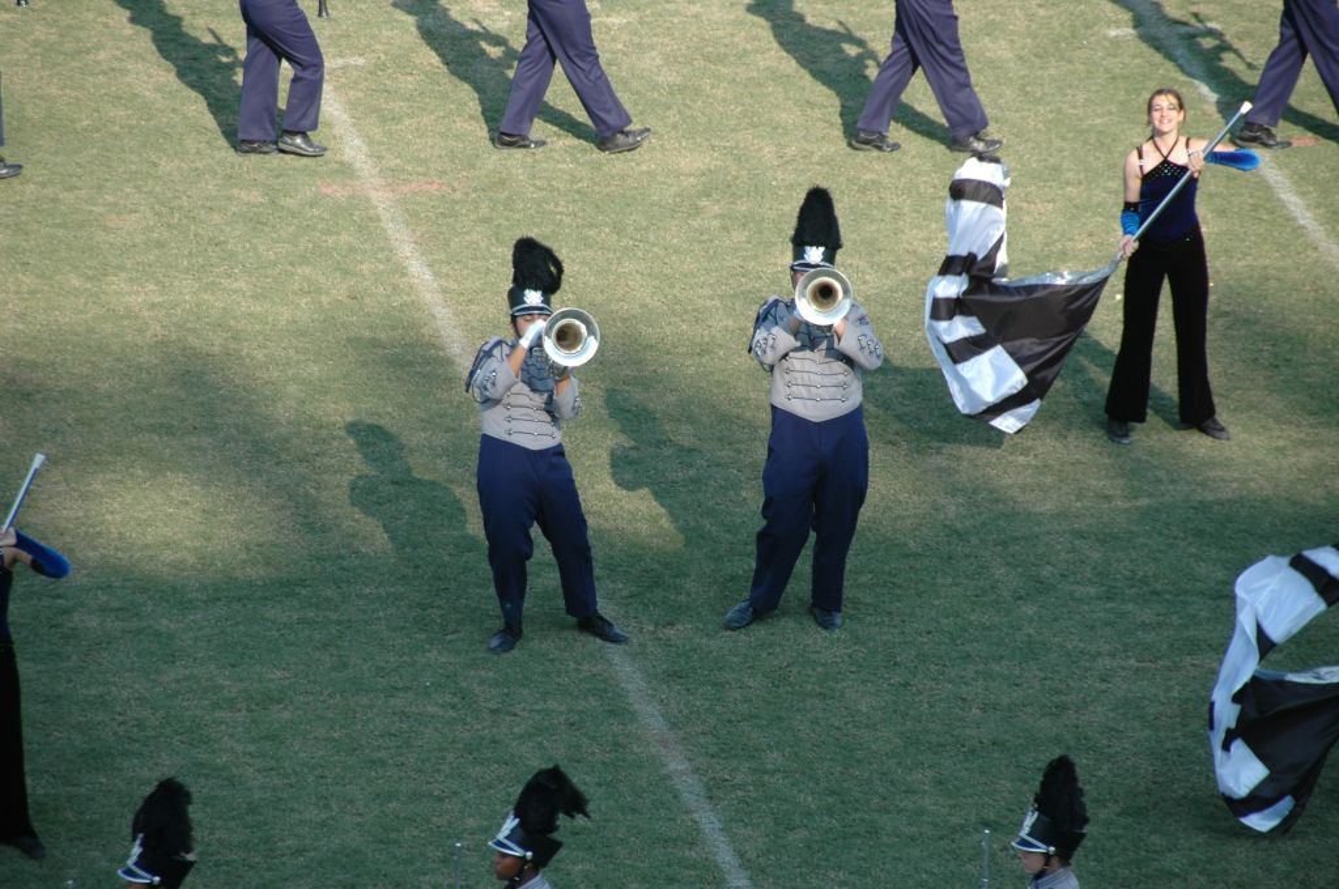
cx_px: 670
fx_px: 11144
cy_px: 444
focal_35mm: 300
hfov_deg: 6.9
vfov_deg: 4.6
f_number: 5.6
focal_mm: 200
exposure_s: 1/400
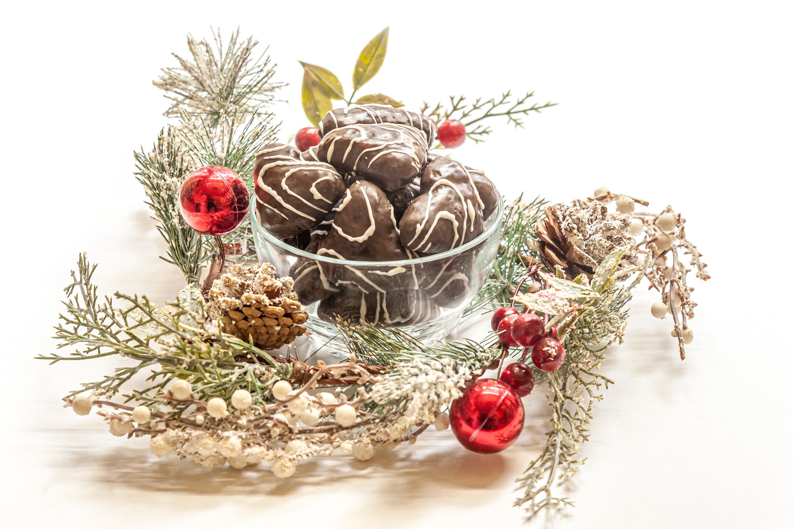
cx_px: 396
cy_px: 264
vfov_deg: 13.0
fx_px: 2313
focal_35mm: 105
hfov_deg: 19.5
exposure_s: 1/25
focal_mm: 105
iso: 2000
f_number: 9
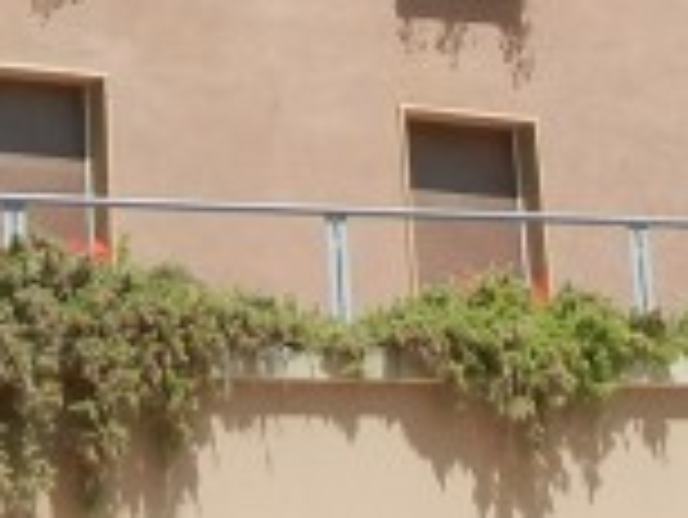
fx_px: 3998
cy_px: -757
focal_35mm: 201
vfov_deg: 7.0
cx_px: 346
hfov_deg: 9.8
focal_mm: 5.4
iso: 160
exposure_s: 1/285
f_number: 7
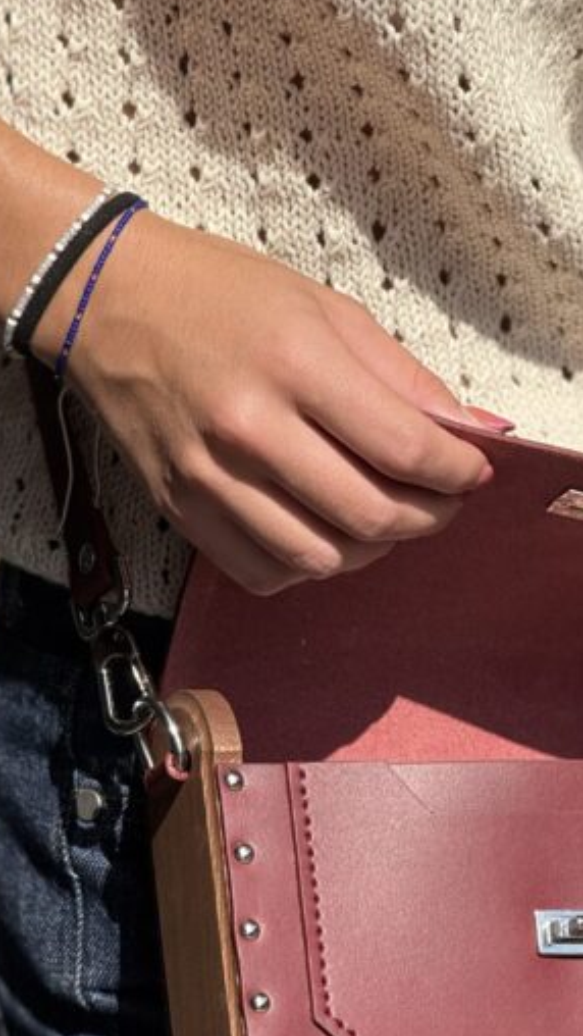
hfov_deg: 5.9
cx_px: 585
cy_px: 685
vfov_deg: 10.4
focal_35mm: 206
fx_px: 5658
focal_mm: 15.66
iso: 64
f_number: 2.8
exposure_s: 1/1248
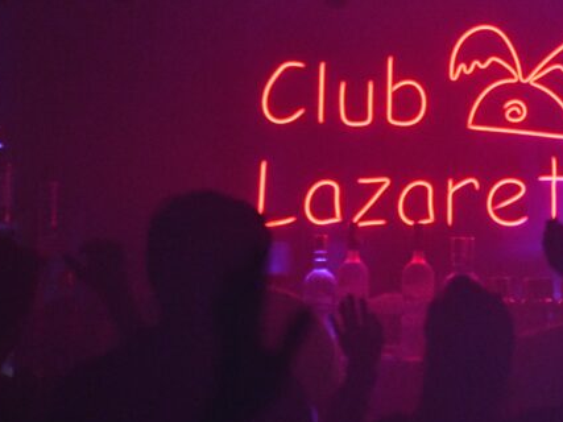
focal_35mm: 242
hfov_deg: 8.2
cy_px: 131
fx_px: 3935
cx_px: 465
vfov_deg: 6.1
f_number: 4.5
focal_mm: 105
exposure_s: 1/125
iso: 5000
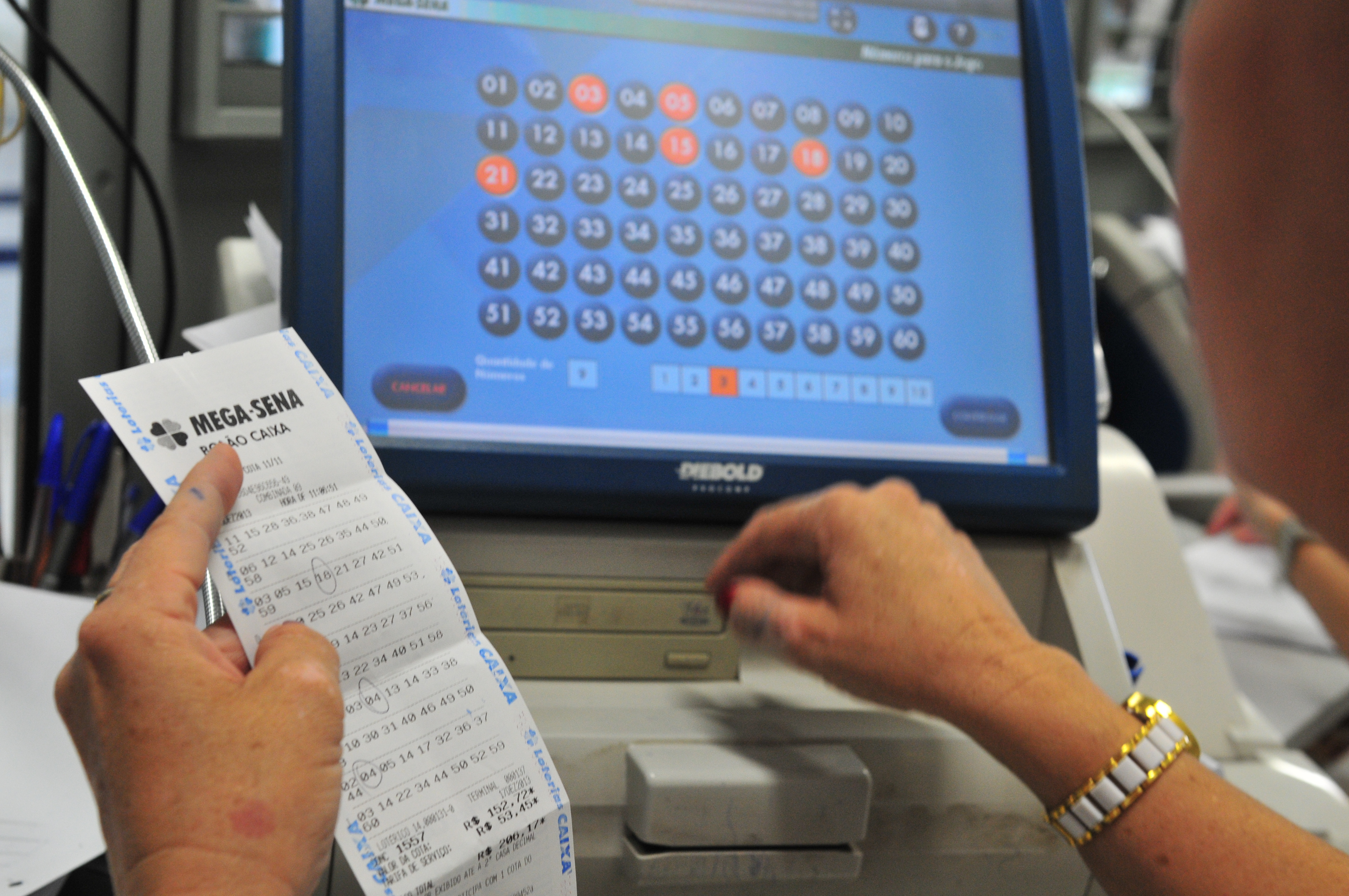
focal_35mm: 57
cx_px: 674
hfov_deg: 35.1
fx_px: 2133
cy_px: 448
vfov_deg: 23.7
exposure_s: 1/60
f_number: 5
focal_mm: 38
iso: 640
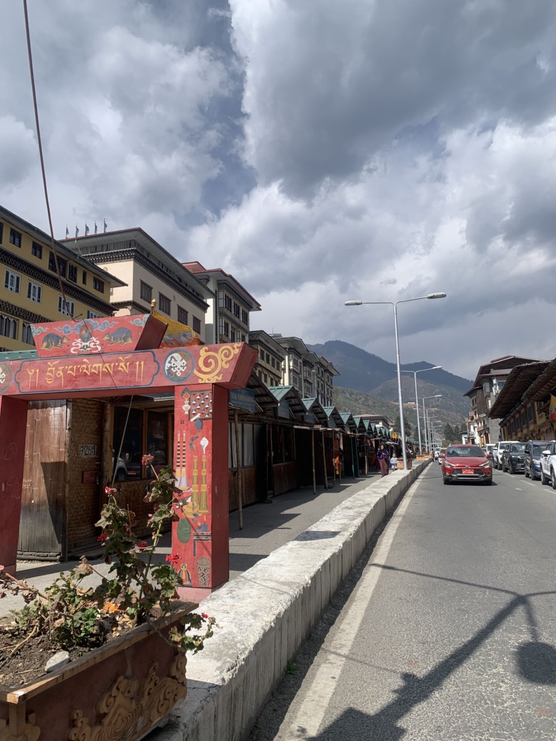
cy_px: 370
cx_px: 278
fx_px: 557
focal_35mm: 26
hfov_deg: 53.1
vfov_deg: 67.3
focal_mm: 4.25
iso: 25
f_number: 1.8
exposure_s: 1/2481
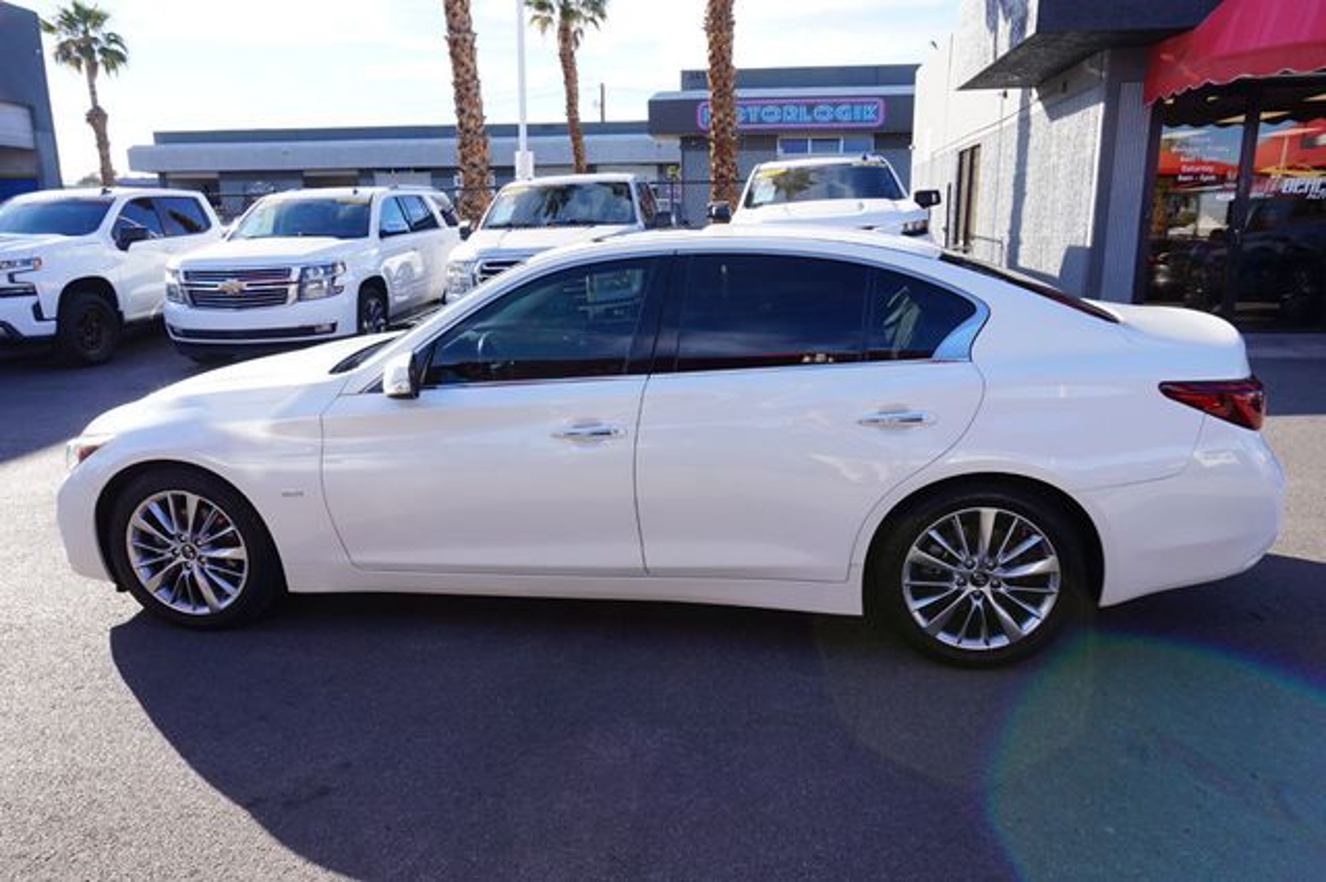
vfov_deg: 53.1
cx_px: 663
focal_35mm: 24
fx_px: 884
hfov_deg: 73.8
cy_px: 441
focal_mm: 16
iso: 100
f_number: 9
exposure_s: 1/80
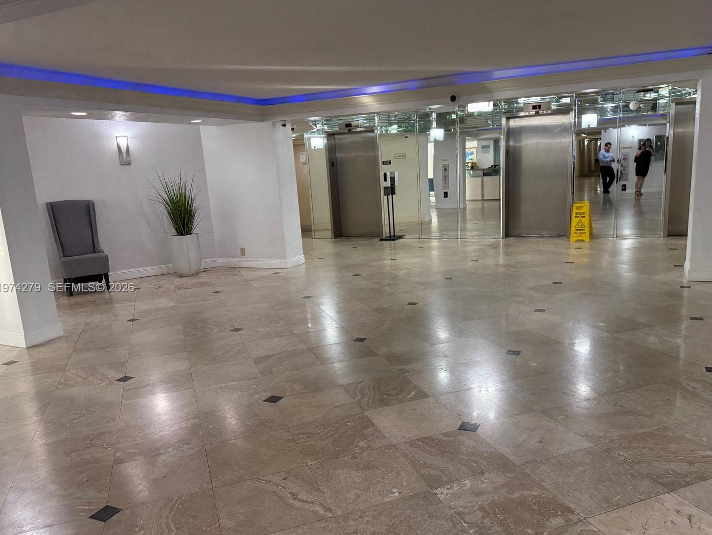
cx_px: 379
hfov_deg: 65.3
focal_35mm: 27
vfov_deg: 51.3
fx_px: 555
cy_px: 288
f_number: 1.78
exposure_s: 1/145
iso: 200
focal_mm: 6.76
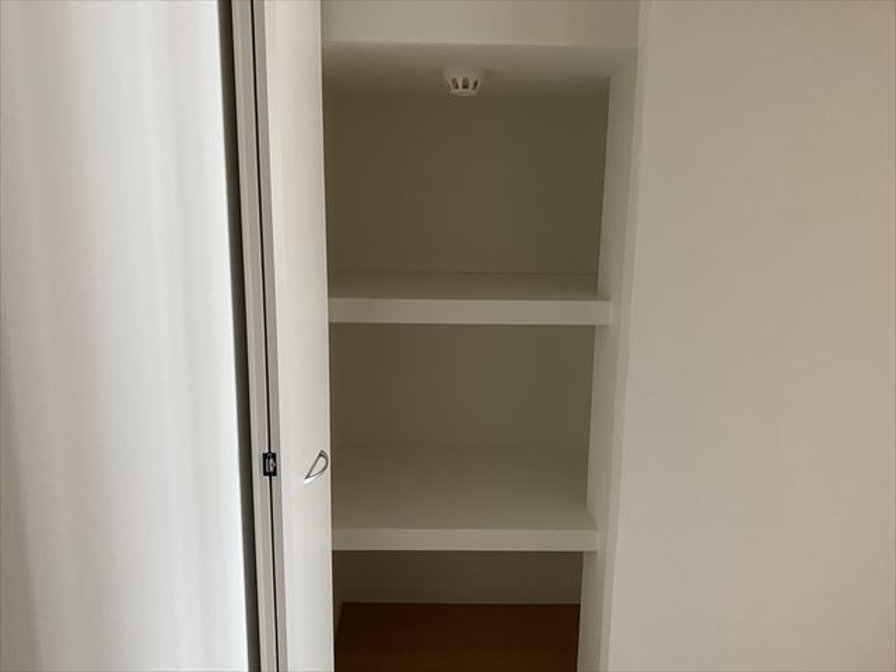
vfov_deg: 53.1
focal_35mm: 26
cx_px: 448
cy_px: 336
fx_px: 673
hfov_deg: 67.3
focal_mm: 4.25
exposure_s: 1/47
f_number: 1.8
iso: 200
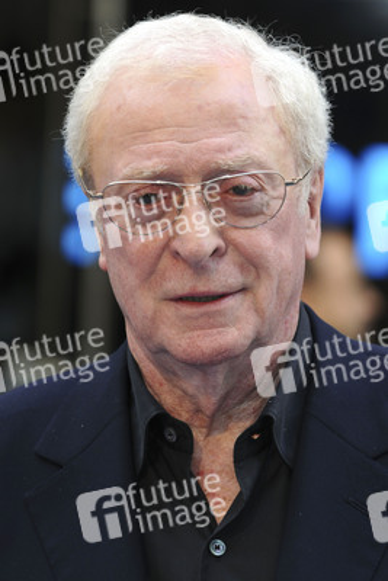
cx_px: 194
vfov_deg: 6.9
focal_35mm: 300
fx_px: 4845
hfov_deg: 4.6
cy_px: 290
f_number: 5.6
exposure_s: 1/160
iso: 400
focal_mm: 200
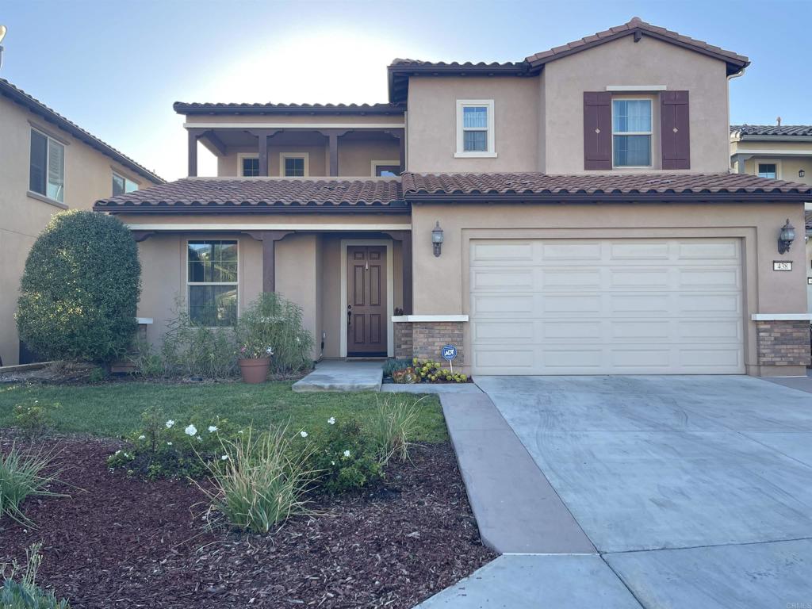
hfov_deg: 69.4
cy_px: 304
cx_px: 406
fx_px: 586
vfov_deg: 54.9
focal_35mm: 25
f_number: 1.6
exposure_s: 1/530
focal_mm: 5.1
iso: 32
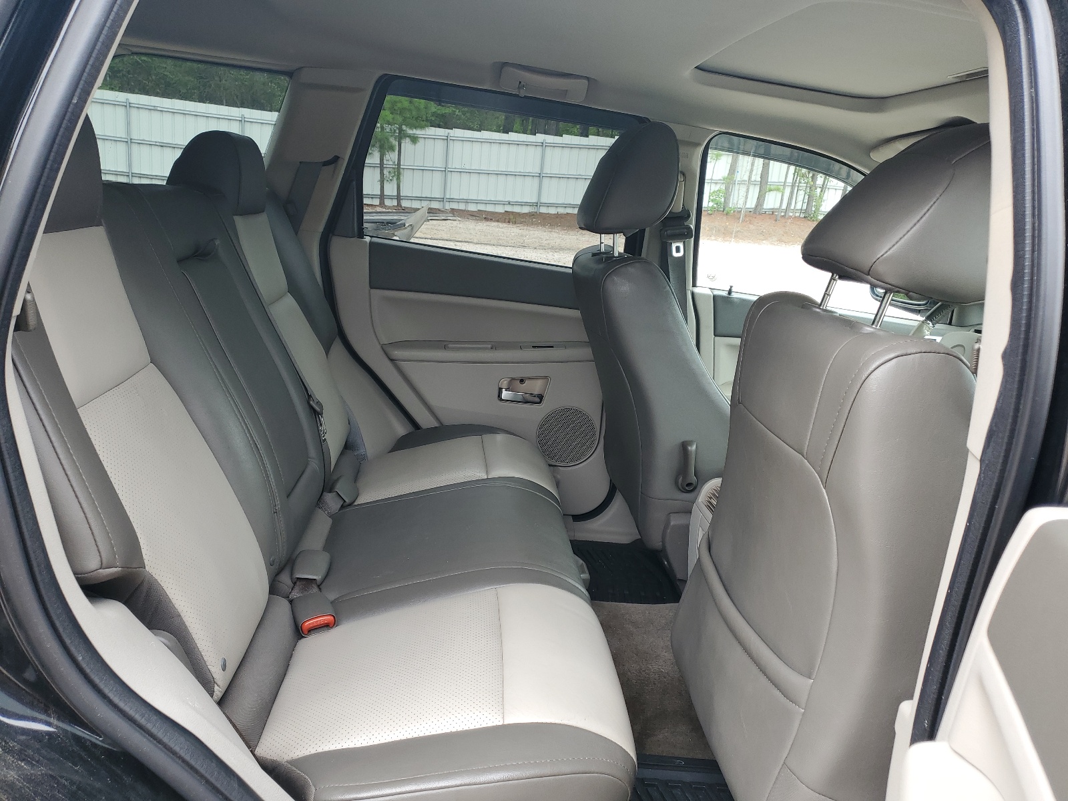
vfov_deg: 53.1
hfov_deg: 67.3
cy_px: 400
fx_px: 802
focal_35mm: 26
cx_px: 534
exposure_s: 1/125
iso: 50
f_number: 1.5
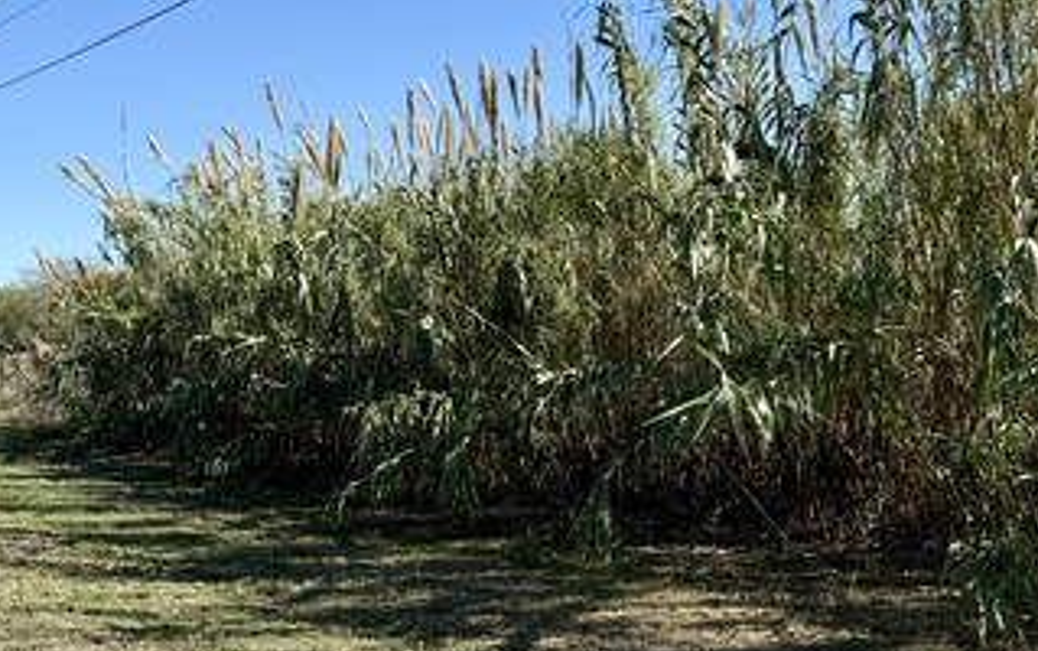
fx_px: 1444
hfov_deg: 39.1
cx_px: 348
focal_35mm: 51
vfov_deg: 25.2
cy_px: 205
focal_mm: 6.76
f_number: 1.78
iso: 80
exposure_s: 1/3759
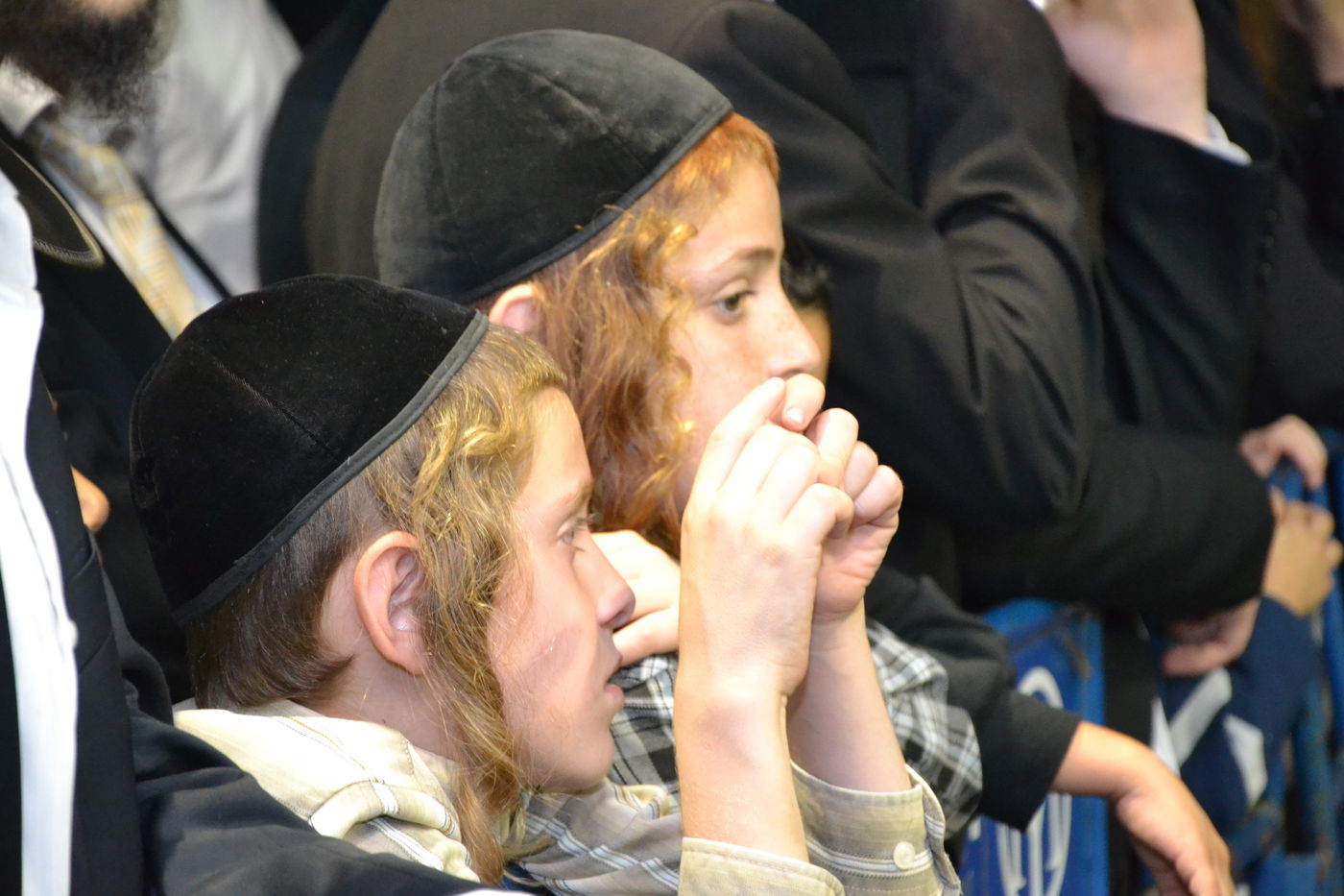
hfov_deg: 13.0
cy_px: 448
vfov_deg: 8.7
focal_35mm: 158
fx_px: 5879
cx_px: 672
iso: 3200
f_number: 5.6
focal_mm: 105
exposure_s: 1/60
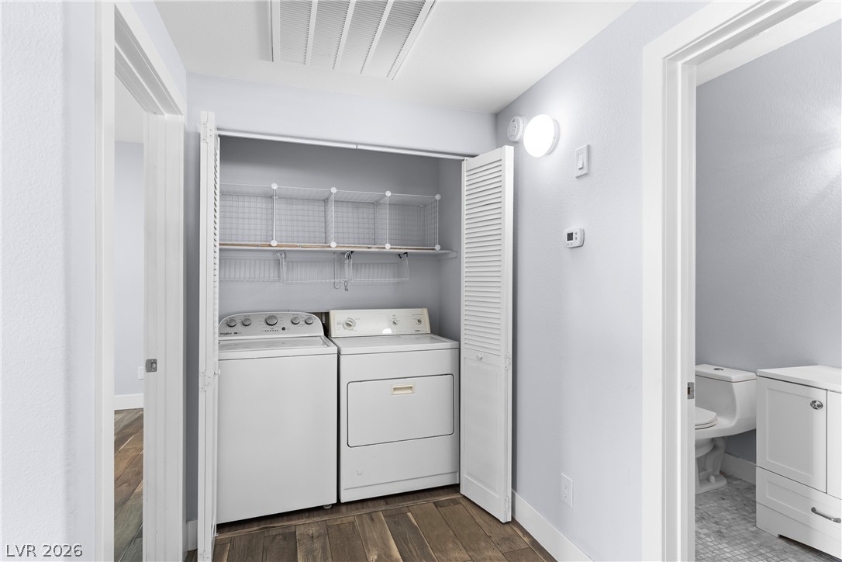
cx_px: 421
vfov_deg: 67.4
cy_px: 281
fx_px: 421
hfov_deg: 90.0
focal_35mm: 18
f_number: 8
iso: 800
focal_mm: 18
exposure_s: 1/8
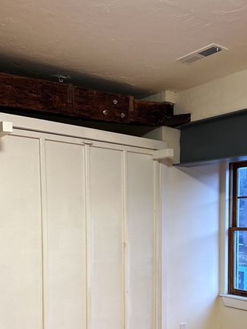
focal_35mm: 42
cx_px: 146
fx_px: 400
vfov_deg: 43.6
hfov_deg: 34.2
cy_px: 239
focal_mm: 6.86
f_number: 1.78
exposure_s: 1/60
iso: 250
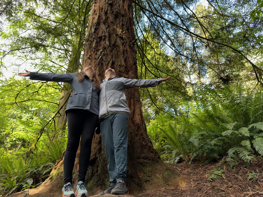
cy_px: 98
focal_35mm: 24
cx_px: 132
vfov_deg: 56.8
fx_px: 182
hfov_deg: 71.6
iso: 125
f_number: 1.78
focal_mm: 6.76
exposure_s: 1/121
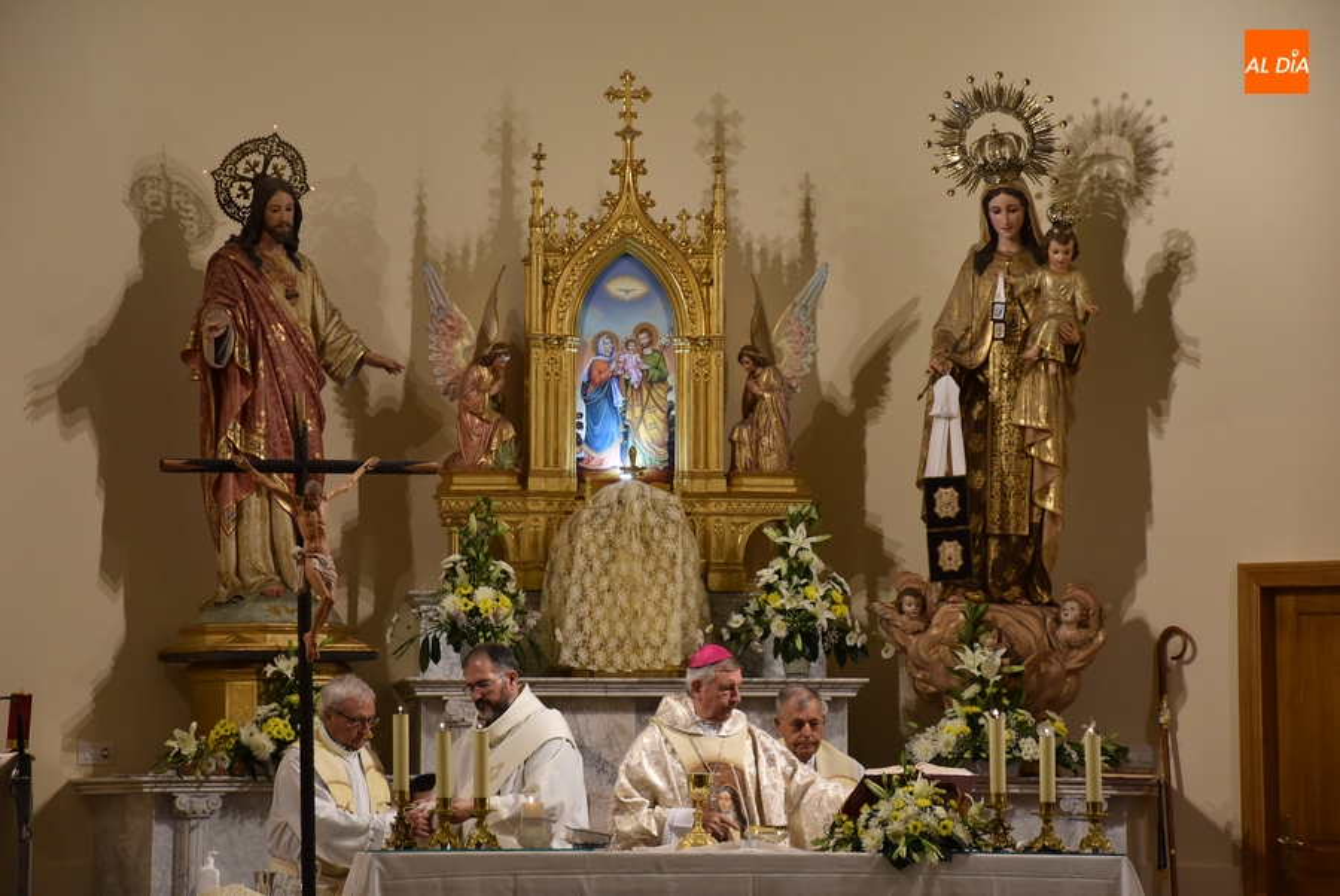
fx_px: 5309
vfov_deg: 9.6
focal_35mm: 142
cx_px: 670
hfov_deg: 14.4
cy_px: 448
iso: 900
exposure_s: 1/60
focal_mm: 95
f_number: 5.3
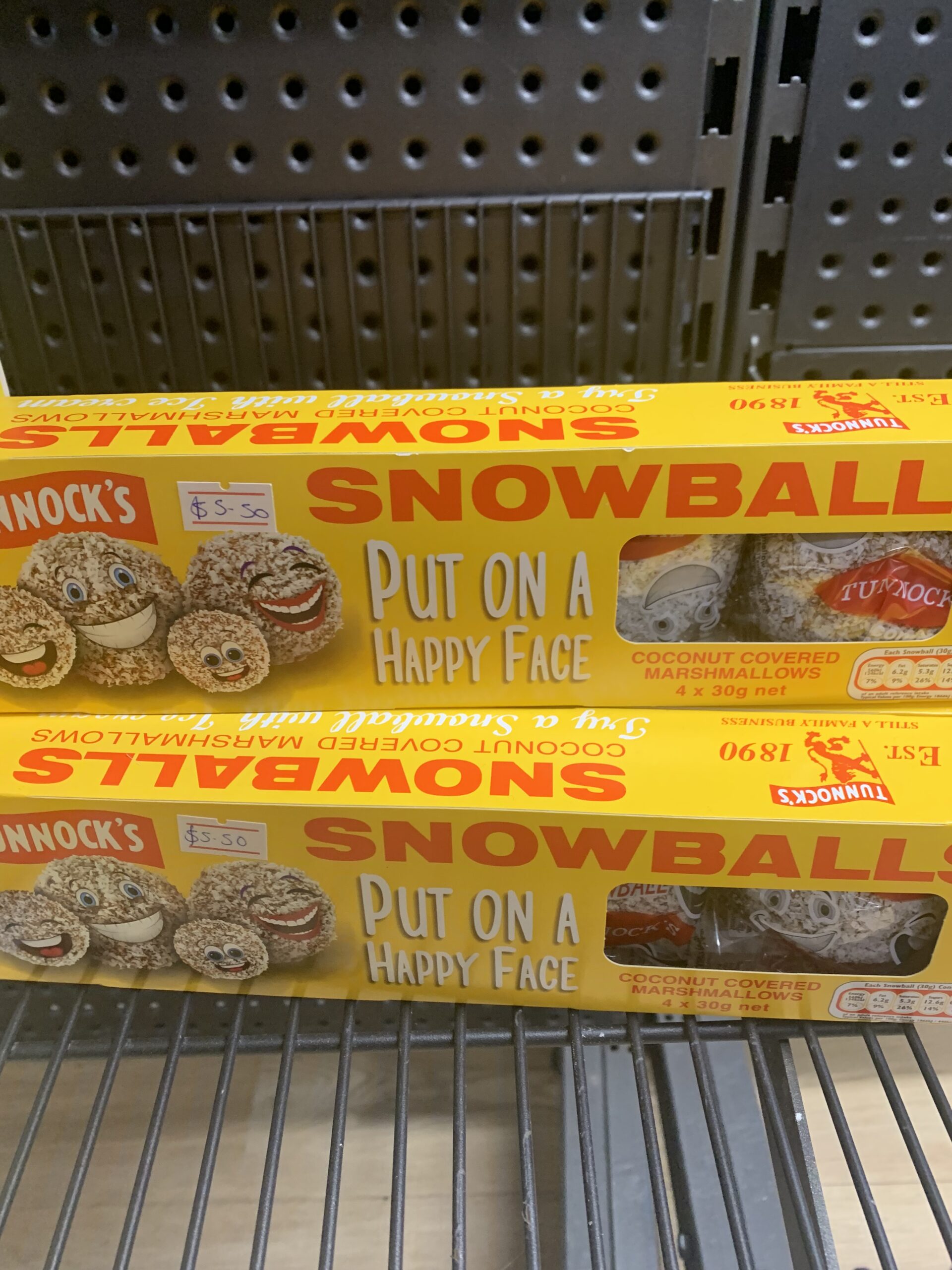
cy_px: 635
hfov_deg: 53.1
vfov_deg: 67.3
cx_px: 476
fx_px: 953
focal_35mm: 26
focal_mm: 4.25
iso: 160
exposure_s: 1/50
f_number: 1.8
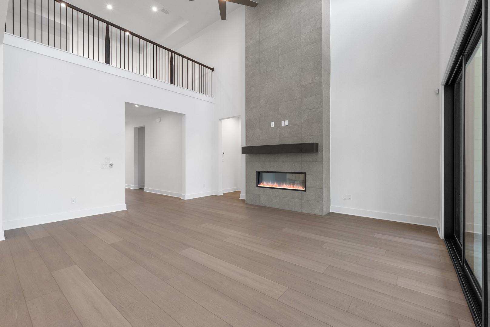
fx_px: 204
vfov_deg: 77.4
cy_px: 164
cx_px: 245
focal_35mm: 15
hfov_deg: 100.4
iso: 800
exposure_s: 1/5
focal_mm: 15
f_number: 9
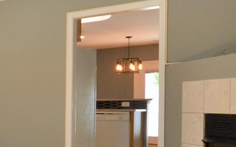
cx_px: -96
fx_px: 373
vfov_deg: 22.1
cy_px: 111
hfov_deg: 27.2
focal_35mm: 58
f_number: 5
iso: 400
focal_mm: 10
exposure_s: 1/100
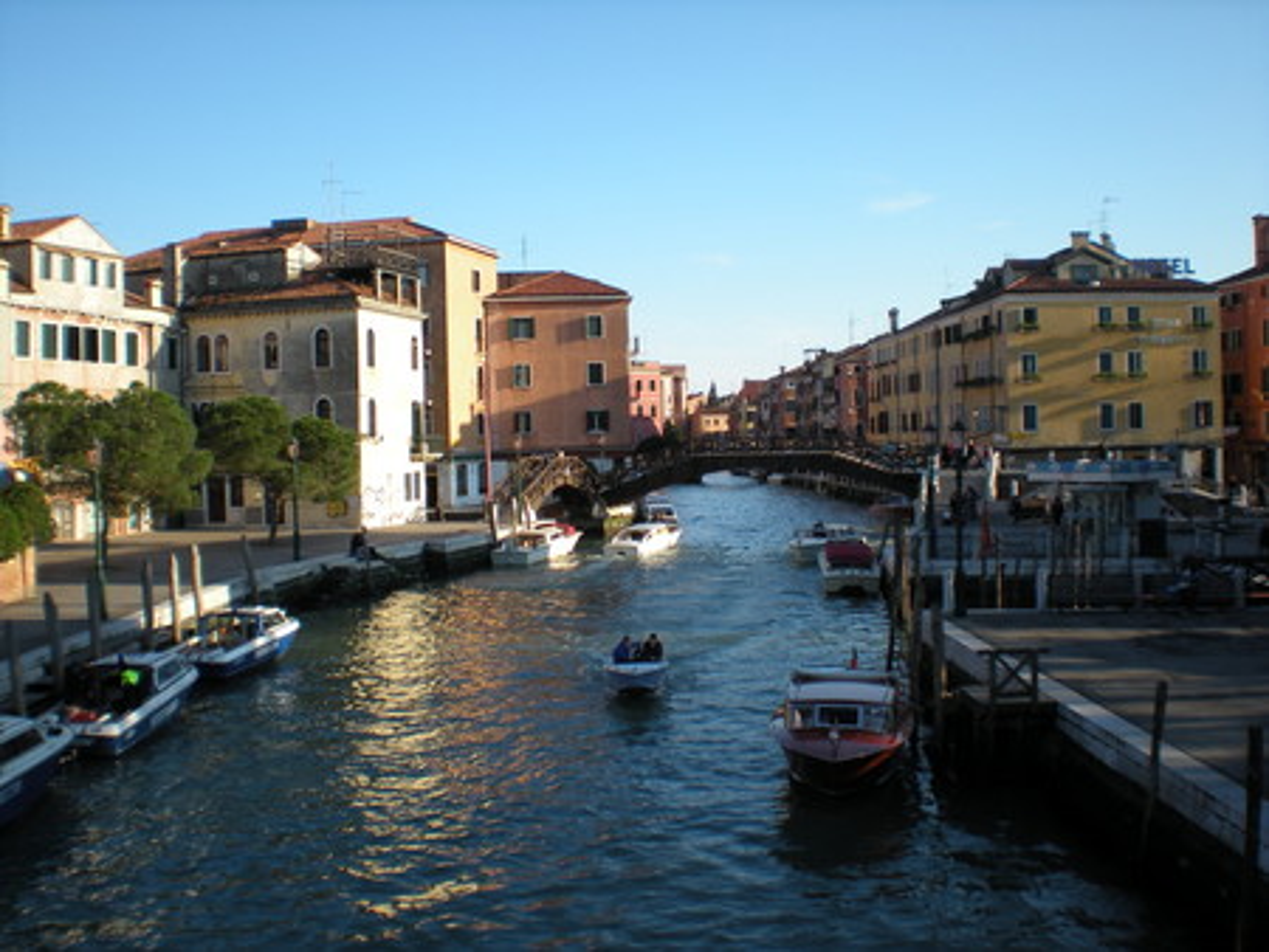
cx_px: 634
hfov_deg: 49.0
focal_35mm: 38
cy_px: 476
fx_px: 1394
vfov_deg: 37.8
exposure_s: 1/207
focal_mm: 6.3
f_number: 4.6
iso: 64
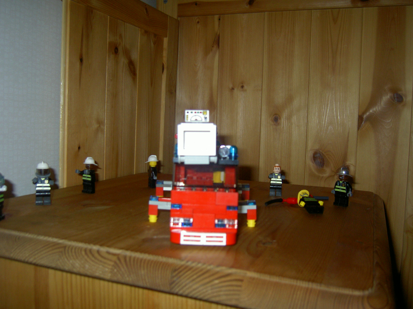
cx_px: 206
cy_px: 154
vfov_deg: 41.8
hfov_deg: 54.0
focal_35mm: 34
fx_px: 406
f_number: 2.8
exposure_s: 1/60
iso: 100
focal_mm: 5.6
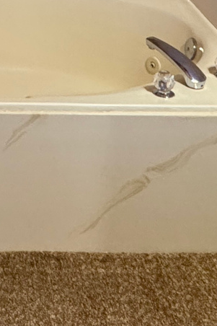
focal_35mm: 66
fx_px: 597
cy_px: -93
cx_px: -72
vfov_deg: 26.2
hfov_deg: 18.9
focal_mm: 2.22
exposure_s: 1/60
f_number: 2.2
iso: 500
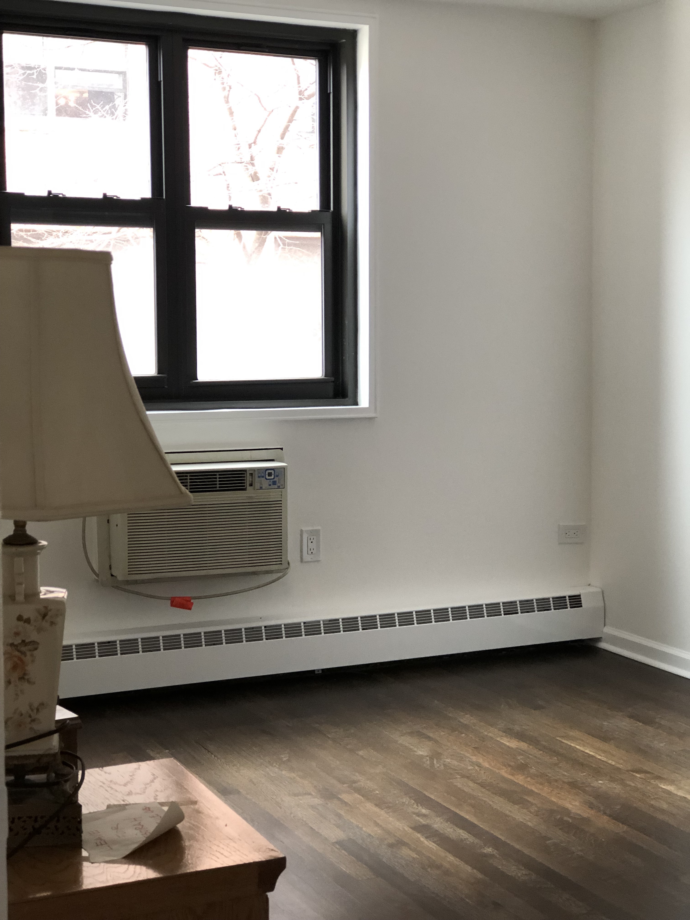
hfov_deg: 25.7
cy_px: 460
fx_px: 1515
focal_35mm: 57
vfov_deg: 33.8
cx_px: 345
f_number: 2.8
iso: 160
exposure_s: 1/30
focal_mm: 6.6
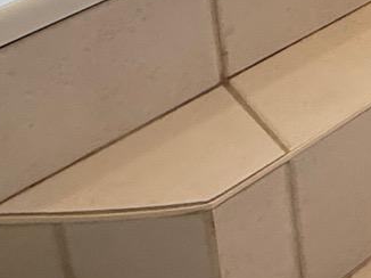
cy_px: -435
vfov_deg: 12.3
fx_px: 942
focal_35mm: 88
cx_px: 747
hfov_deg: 16.7
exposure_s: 1/60
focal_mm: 2.22
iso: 320
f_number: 2.2
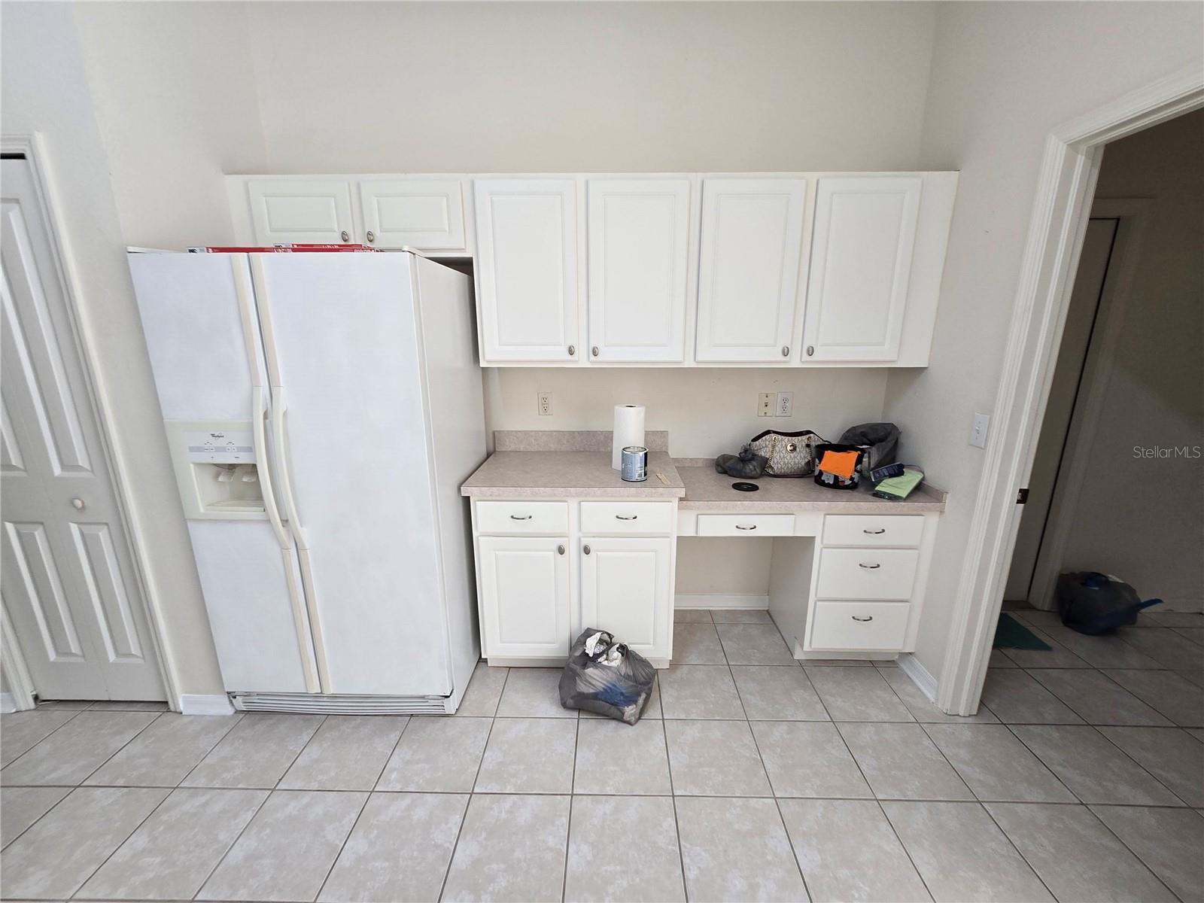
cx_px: 602
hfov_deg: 106.2
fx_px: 452
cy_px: 452
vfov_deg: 89.9
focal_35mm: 13
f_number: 2.2
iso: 125
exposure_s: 1/60
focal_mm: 2.2
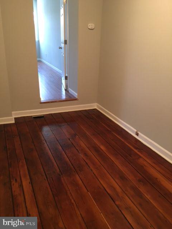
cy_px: 114
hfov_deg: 48.2
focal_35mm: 29
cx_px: 86
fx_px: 192
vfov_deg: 61.7
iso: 160
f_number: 2.2
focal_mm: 4.15
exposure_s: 1/30
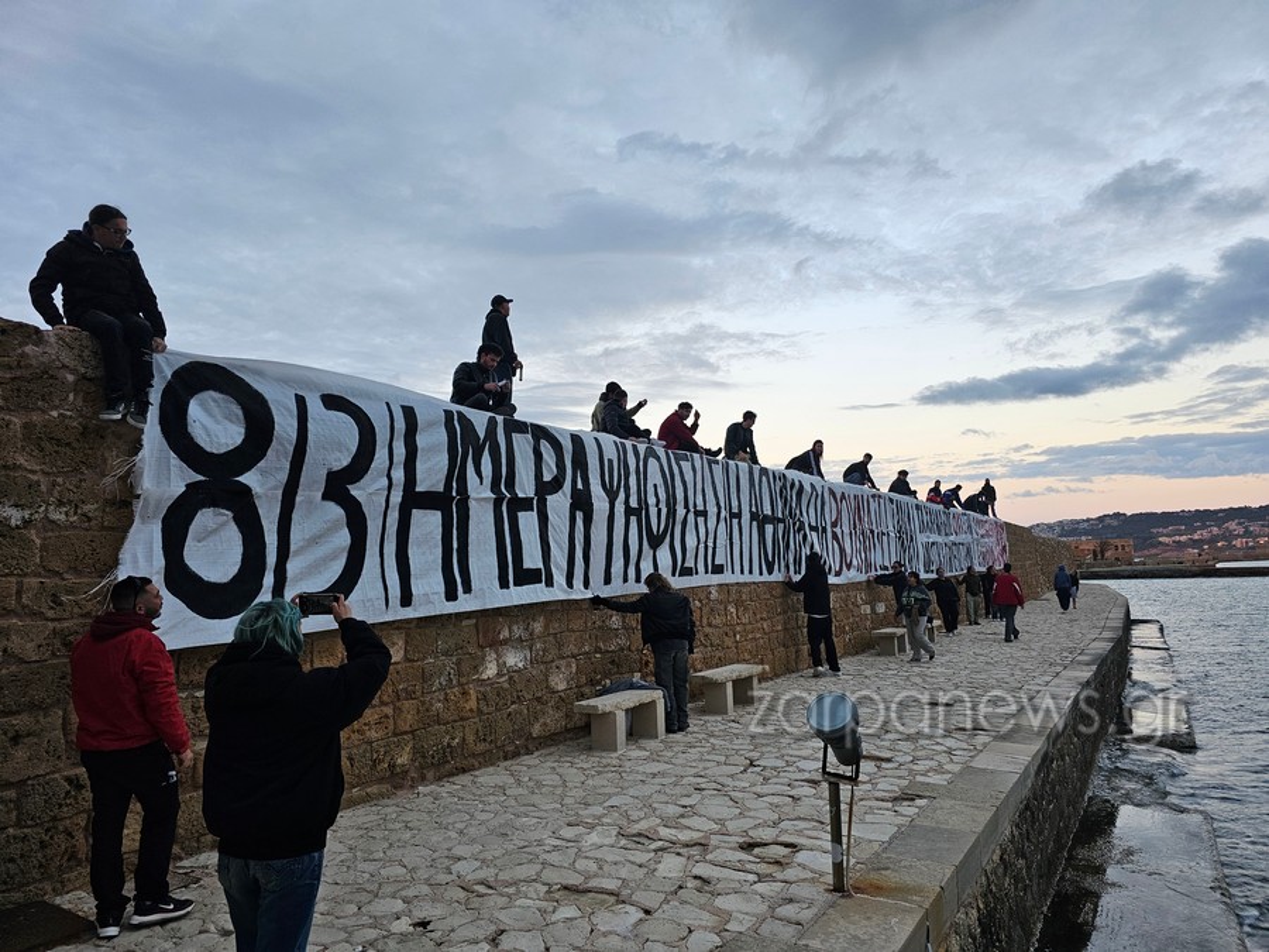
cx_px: 634
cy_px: 476
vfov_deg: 58.9
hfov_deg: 73.9
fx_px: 843
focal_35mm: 23
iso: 100
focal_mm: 6.3
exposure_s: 1/180
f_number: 1.7
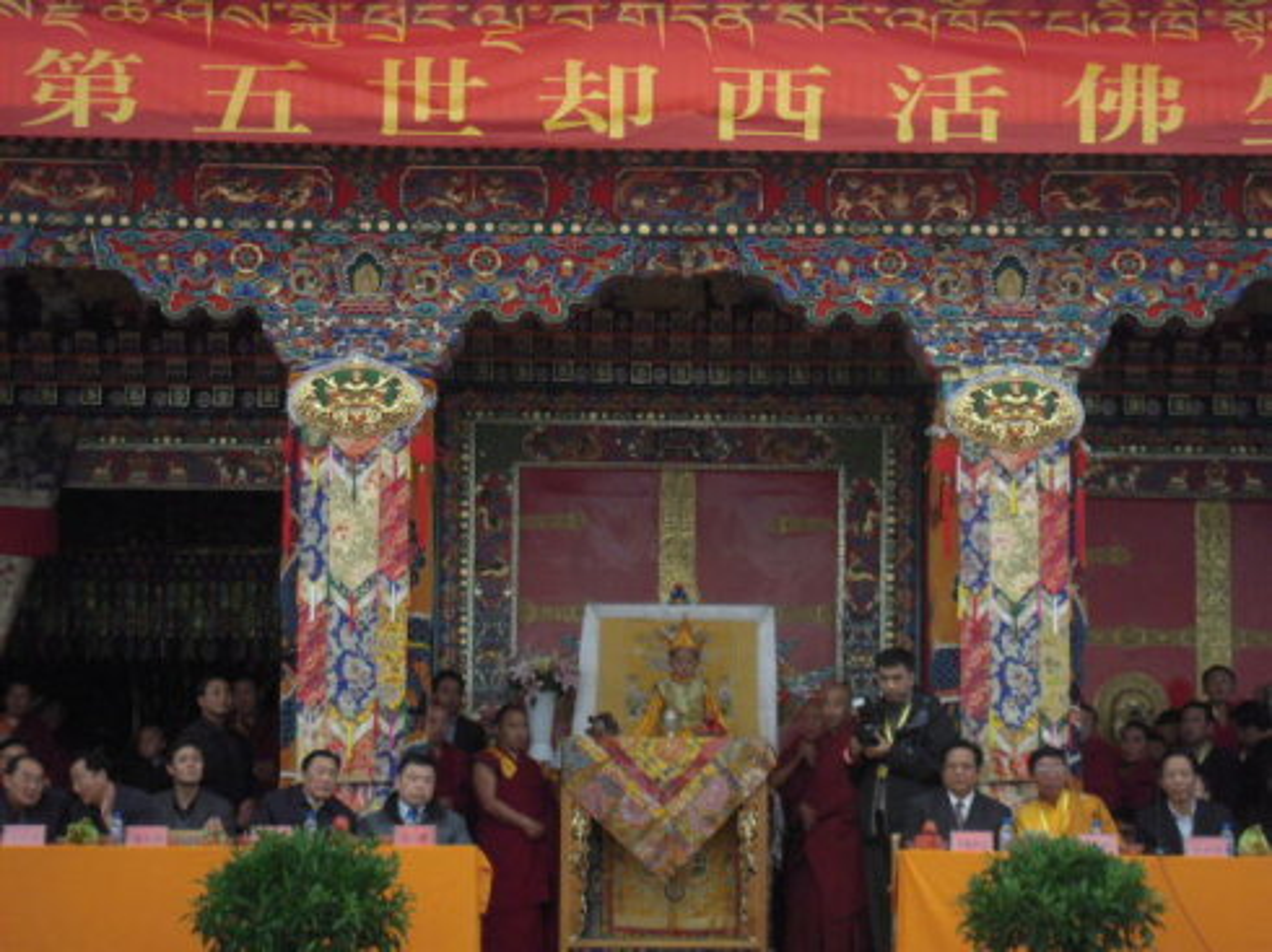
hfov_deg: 17.6
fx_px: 4114
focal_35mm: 112
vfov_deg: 13.2
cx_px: 636
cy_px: 476
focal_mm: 20
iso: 400
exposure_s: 1/250
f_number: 5.8
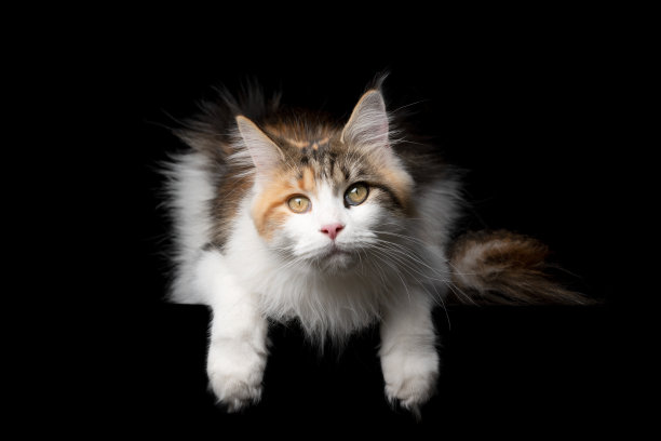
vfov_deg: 8.0
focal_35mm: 171
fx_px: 3140
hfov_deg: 12.0
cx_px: 330
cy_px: 220
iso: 160
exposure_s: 1/160
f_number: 11
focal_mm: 171
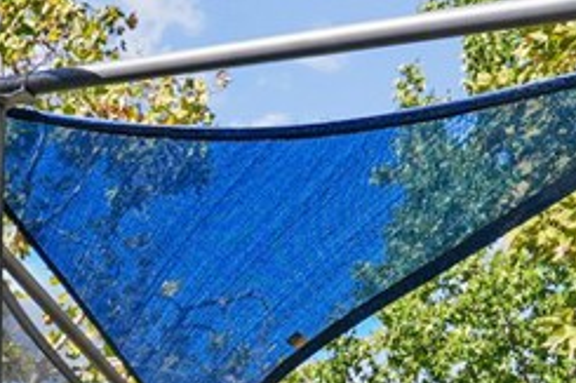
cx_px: -176
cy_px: 687
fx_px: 1071
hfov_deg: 25.7
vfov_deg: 16.8
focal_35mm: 67
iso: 250
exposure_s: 1/125
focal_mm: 16
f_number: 11
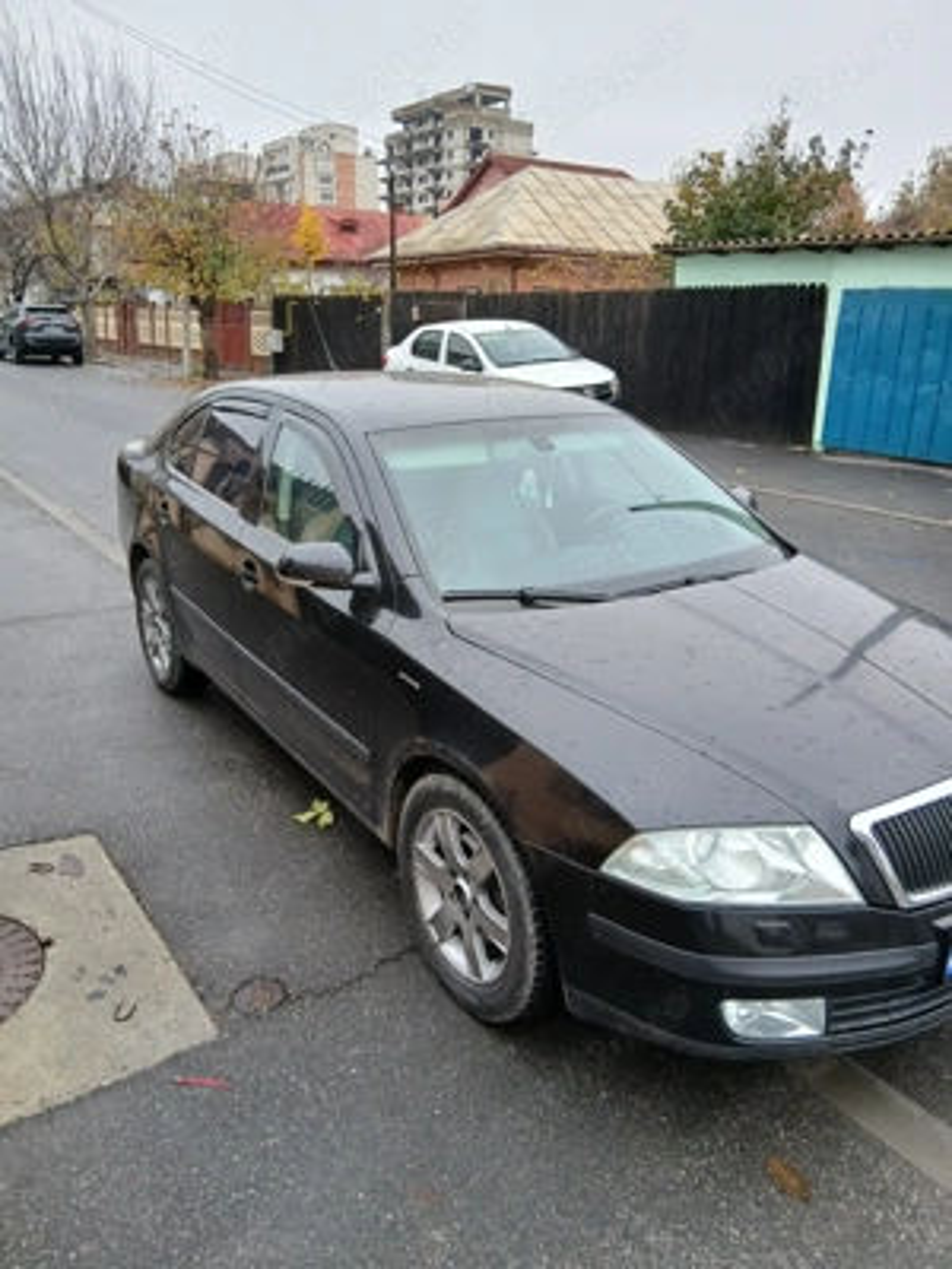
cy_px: 634
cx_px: 476
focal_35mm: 26
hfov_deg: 53.1
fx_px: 953
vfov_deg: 67.3
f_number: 1.8
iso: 40
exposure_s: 1/100
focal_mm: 3.98
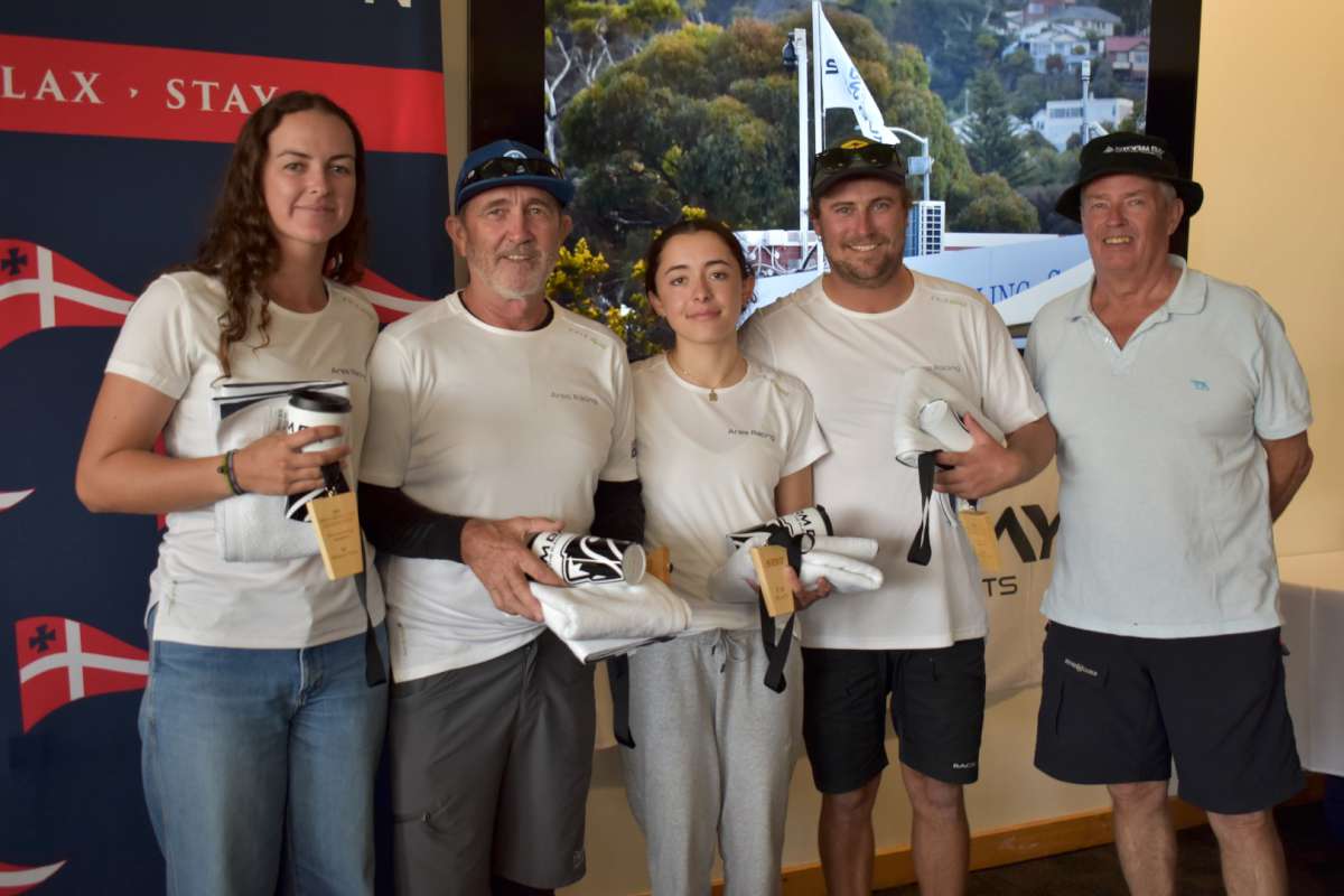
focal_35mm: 39
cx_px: 672
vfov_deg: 34.2
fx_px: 1456
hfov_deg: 49.6
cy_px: 448
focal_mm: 26
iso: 400
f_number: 4
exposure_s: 1/60
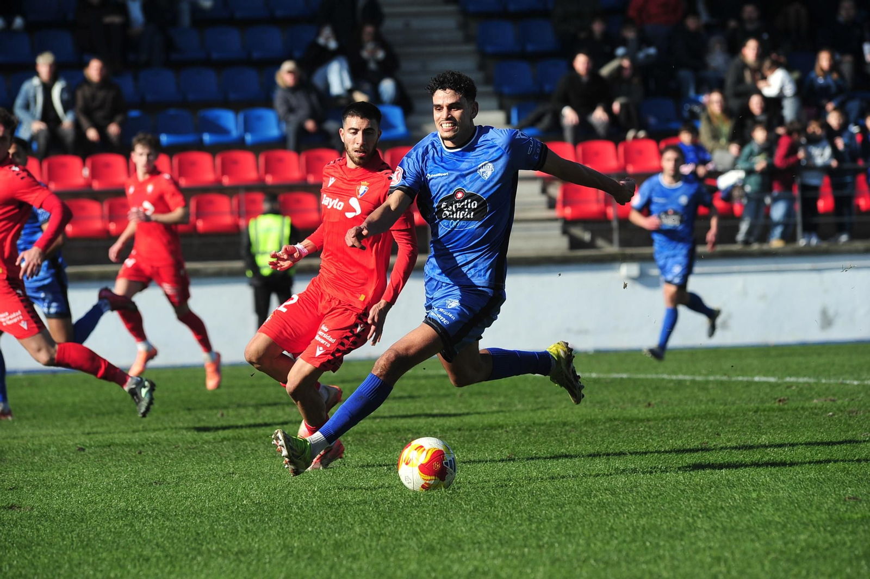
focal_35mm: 300
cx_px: 435
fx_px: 7246
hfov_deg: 6.9
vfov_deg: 4.6
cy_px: 290
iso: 400
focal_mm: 300
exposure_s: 1/1250
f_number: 7.1
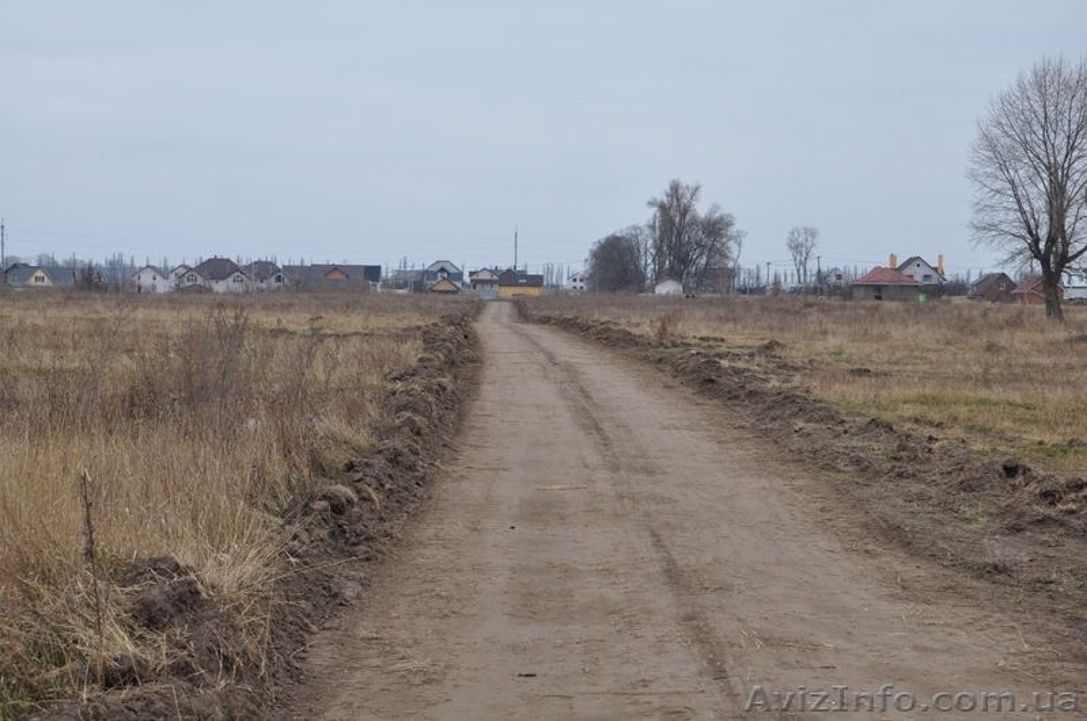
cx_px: 544
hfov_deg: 28.1
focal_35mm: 72
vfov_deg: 18.9
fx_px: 2171
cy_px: 360
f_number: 9
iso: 400
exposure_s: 1/160
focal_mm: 48
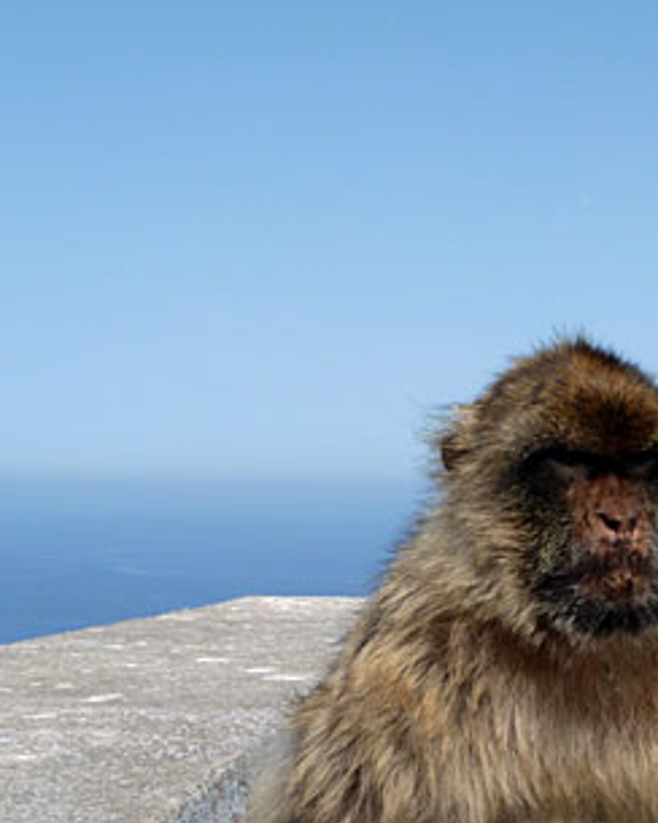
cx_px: 580
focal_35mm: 71
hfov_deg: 21.1
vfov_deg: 25.7
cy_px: 783
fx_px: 1728
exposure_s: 1/500
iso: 80
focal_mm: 6.1
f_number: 5
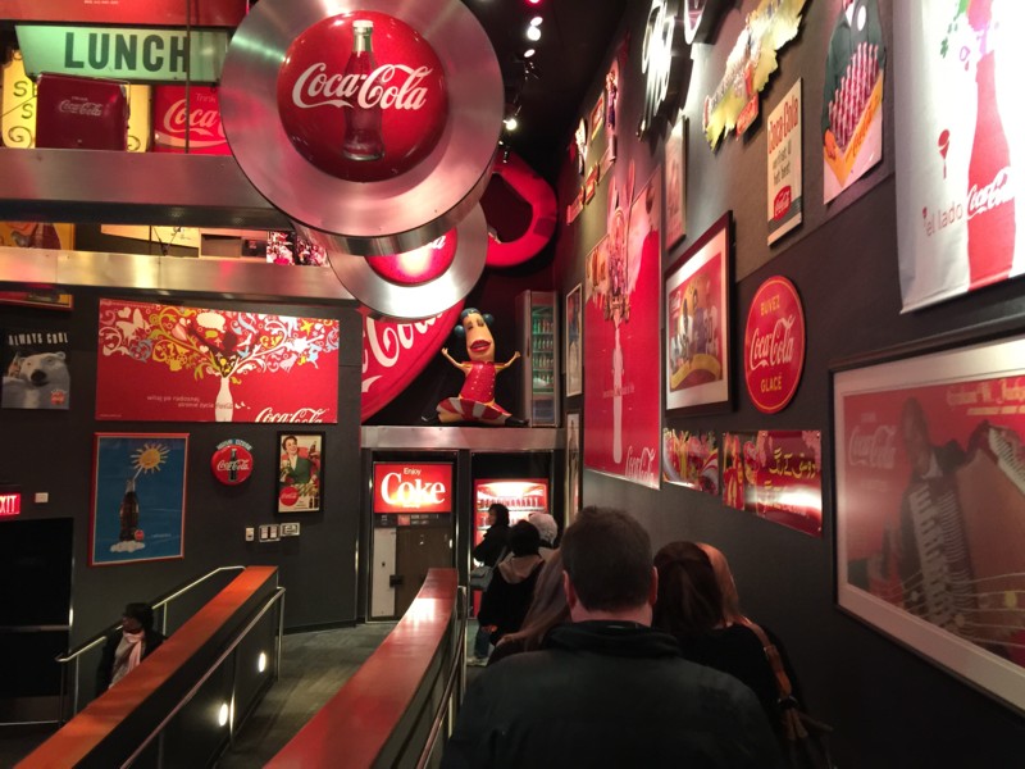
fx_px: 859
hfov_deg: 61.7
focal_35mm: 29
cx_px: 512
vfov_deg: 48.2
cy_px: 384
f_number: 2.2
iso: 125
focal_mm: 4.15
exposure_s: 1/8
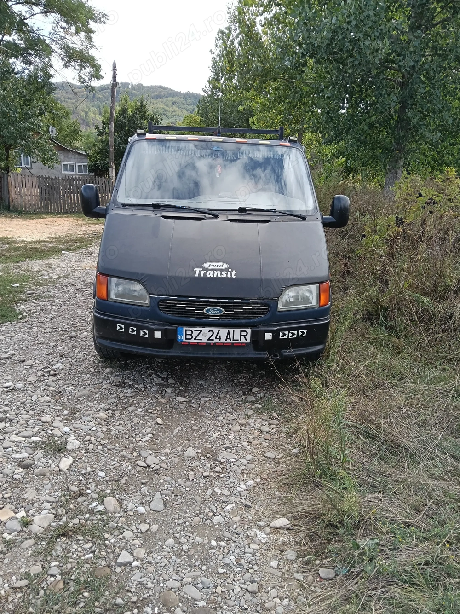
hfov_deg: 51.3
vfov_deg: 65.3
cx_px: 230
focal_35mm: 27
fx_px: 479
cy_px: 307
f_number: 1.8
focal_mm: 3.98
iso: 50
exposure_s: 1/245
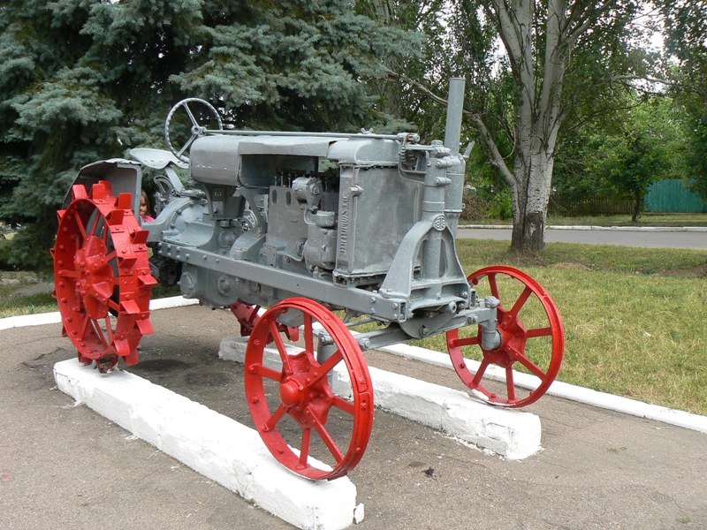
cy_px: 265
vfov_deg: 39.7
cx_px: 354
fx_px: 735
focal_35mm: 36
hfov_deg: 51.4
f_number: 5.6
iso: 80
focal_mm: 6
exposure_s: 1/160
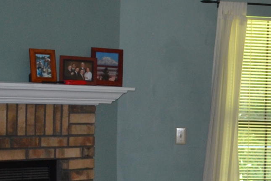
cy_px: 121
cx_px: 448
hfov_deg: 13.6
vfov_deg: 9.9
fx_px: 1047
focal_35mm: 139
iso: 400
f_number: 4
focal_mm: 20
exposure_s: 1/60
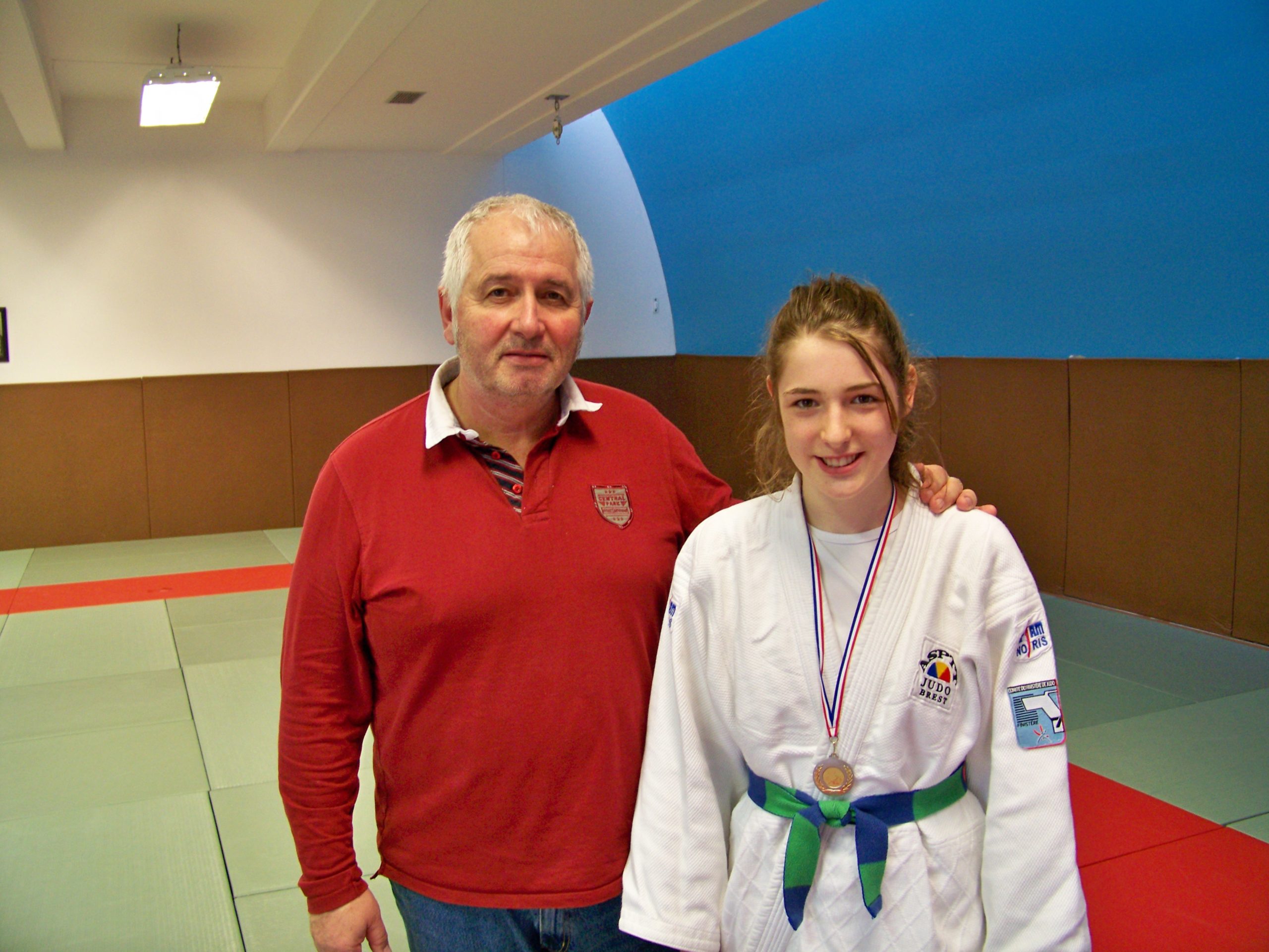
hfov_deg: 55.4
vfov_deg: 42.9
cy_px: 476
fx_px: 1210
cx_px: 634
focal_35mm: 33
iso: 160
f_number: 2.8
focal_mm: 5.85
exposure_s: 1/30
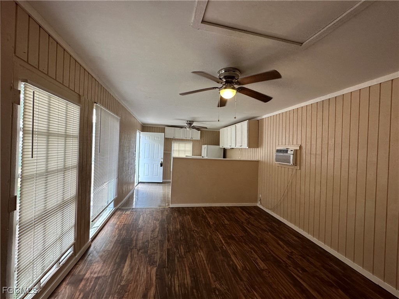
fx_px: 161
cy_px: 150
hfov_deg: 102.1
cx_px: 200
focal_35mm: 14
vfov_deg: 85.7
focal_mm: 2.22
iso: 200
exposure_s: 1/120
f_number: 2.2
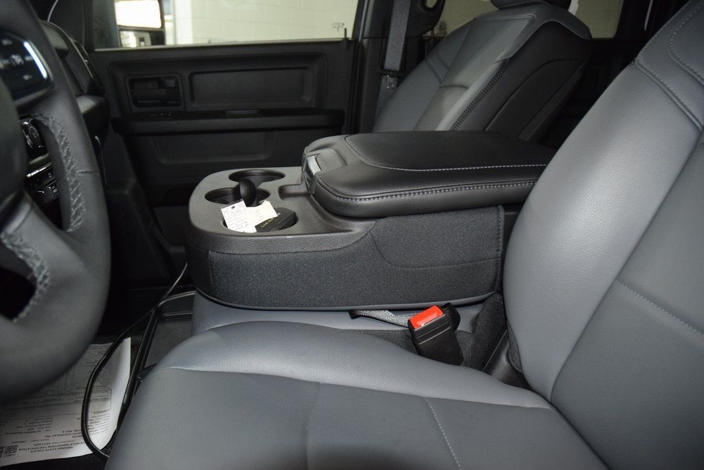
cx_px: 352
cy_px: 235
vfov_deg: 47.9
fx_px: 528
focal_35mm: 27
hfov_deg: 67.4
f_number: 3.5
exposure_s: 1/80
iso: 2000
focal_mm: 18
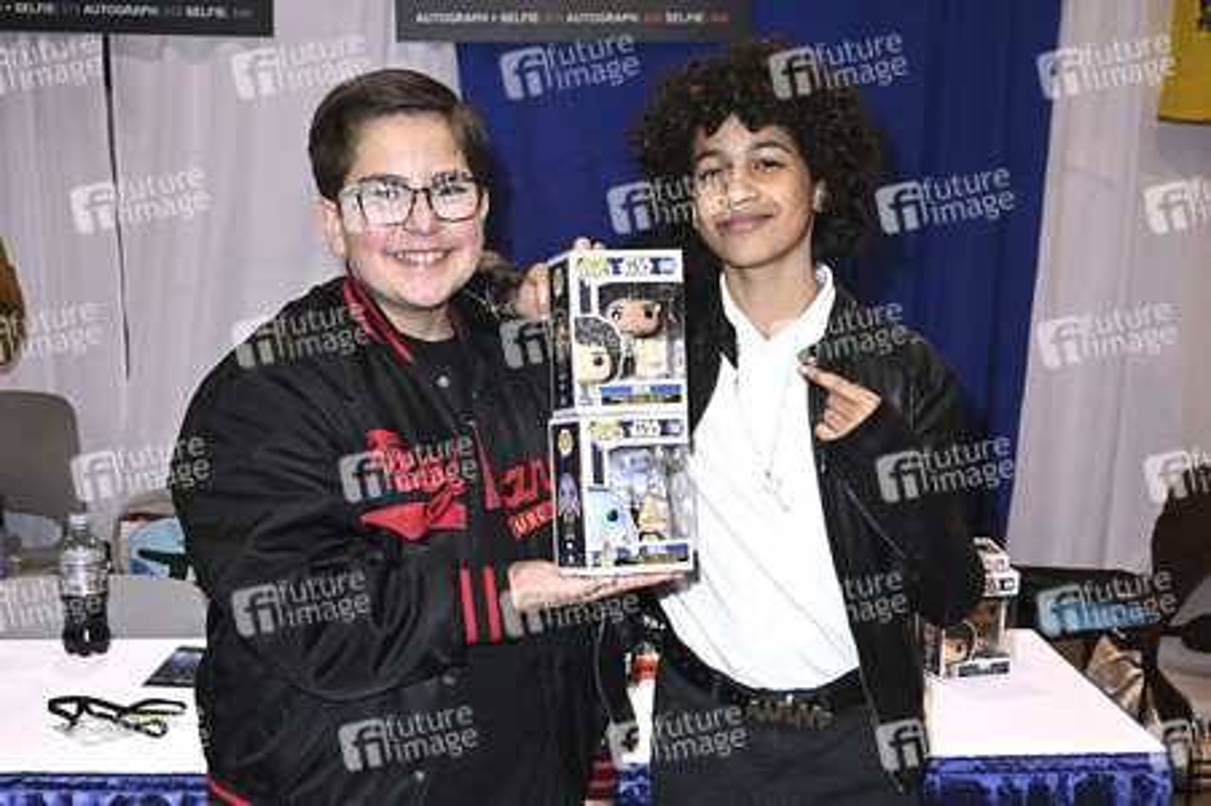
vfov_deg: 38.8
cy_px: 403
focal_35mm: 34
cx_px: 606
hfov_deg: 55.8
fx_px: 1143
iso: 1000
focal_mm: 34
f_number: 5.6
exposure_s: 1/250
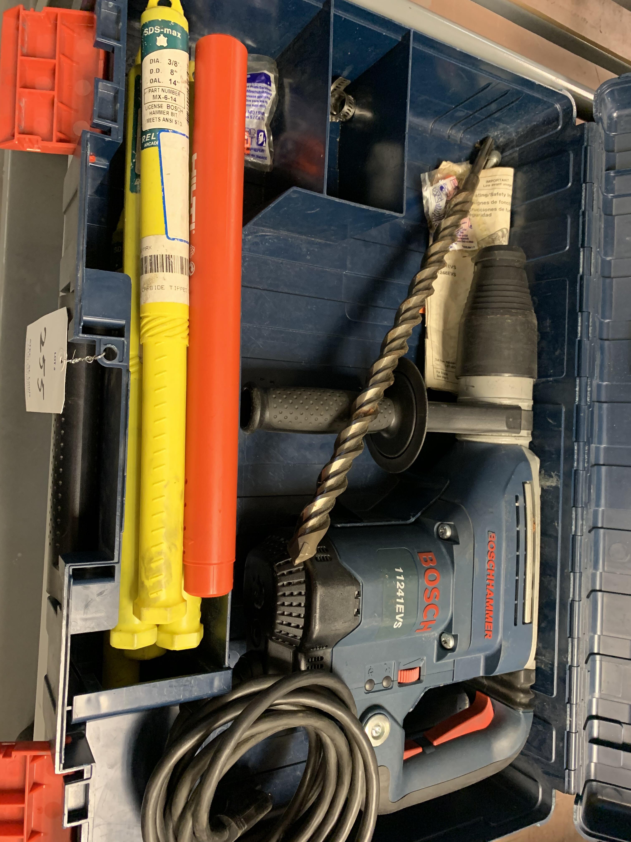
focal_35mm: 26
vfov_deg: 67.3
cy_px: 421
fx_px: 632
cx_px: 316
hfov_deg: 53.1
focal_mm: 4.25
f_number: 1.8
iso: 320
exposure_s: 1/40
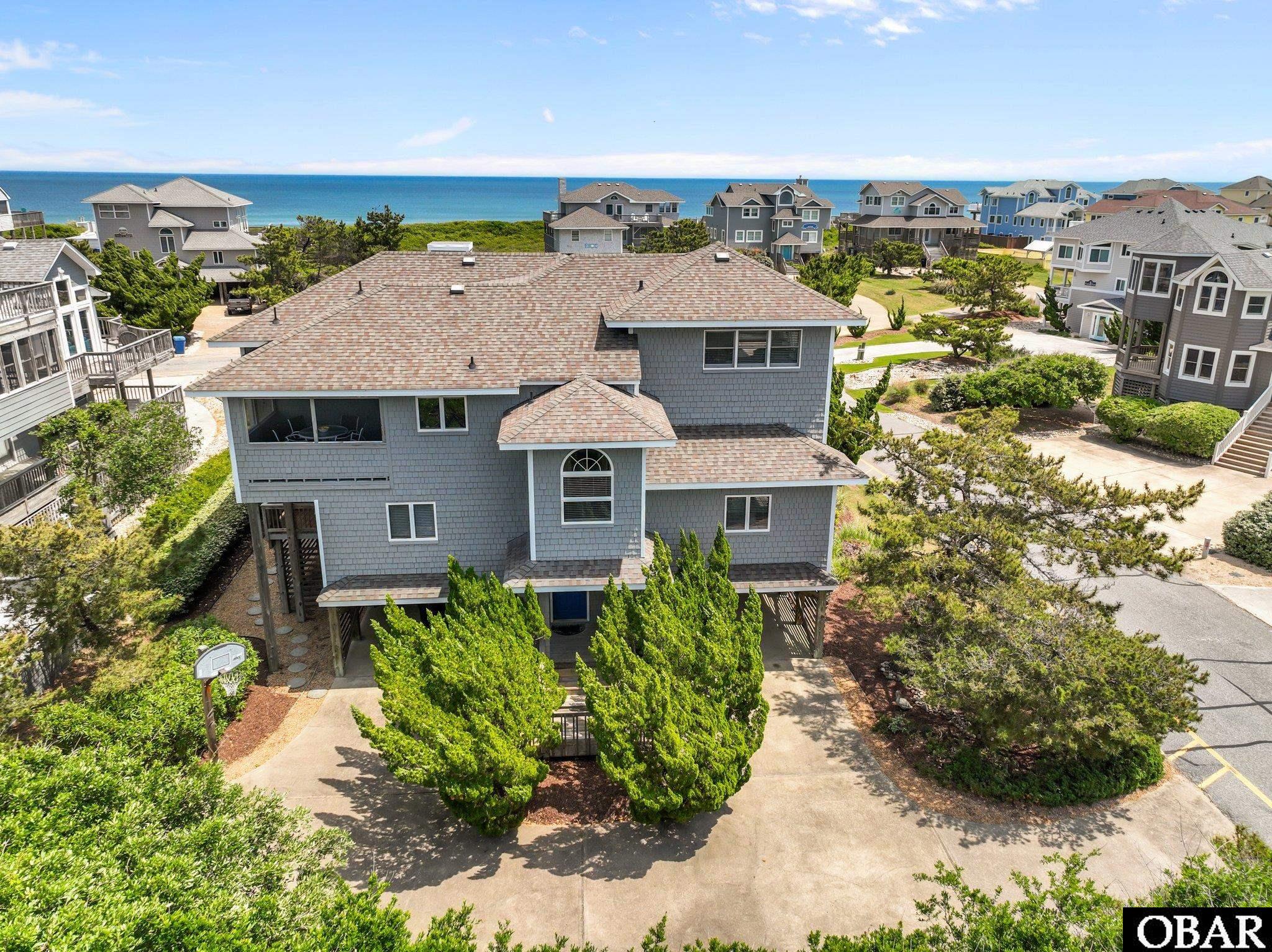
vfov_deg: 56.8
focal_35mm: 24
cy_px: 476
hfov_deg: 71.6
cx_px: 636
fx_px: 881
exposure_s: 1/1600
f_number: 2.8
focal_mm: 12.29
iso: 110
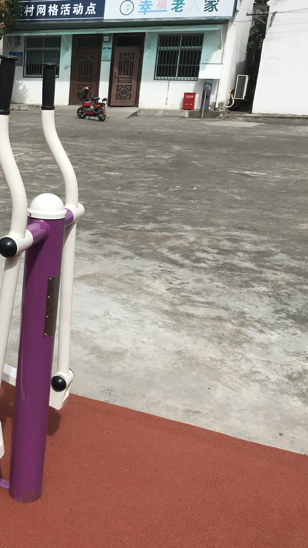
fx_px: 595
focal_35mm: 41
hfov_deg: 26.5
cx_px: -39
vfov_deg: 49.4
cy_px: 273
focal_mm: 3.99
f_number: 1.8
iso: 20
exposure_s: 1/4367
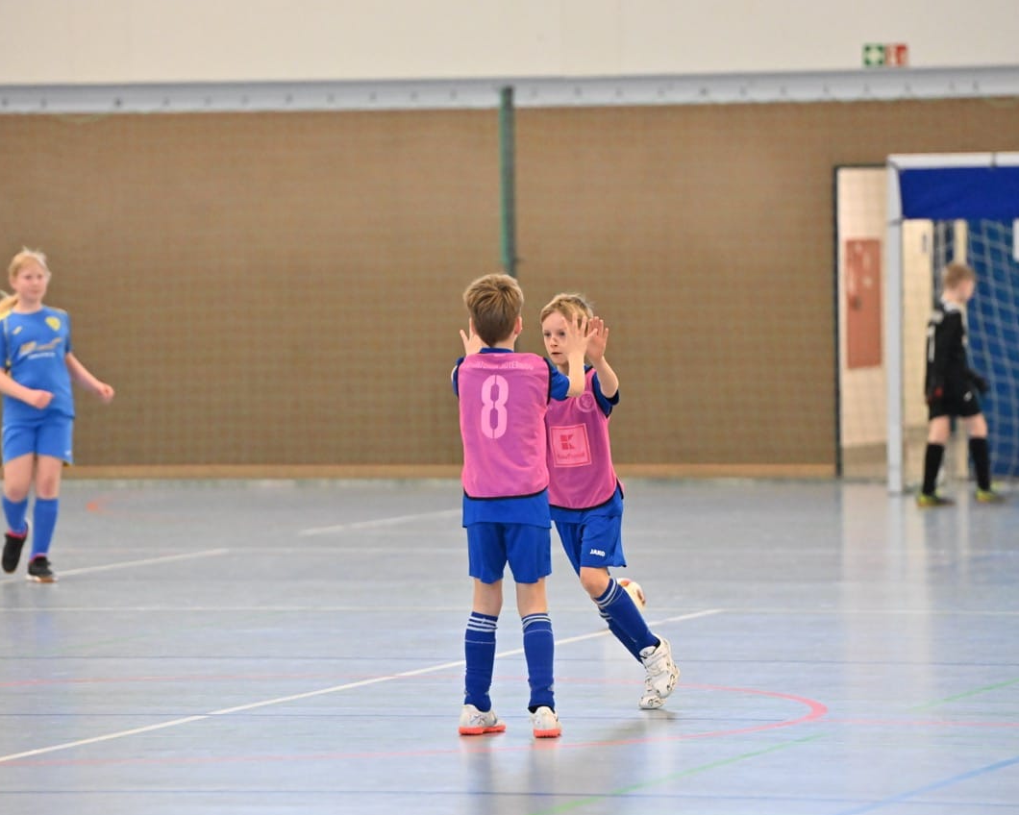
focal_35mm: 221
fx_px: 6665
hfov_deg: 8.7
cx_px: 498
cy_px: 409
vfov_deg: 7.0
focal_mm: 195
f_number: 3.5
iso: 8000
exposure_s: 1/1000
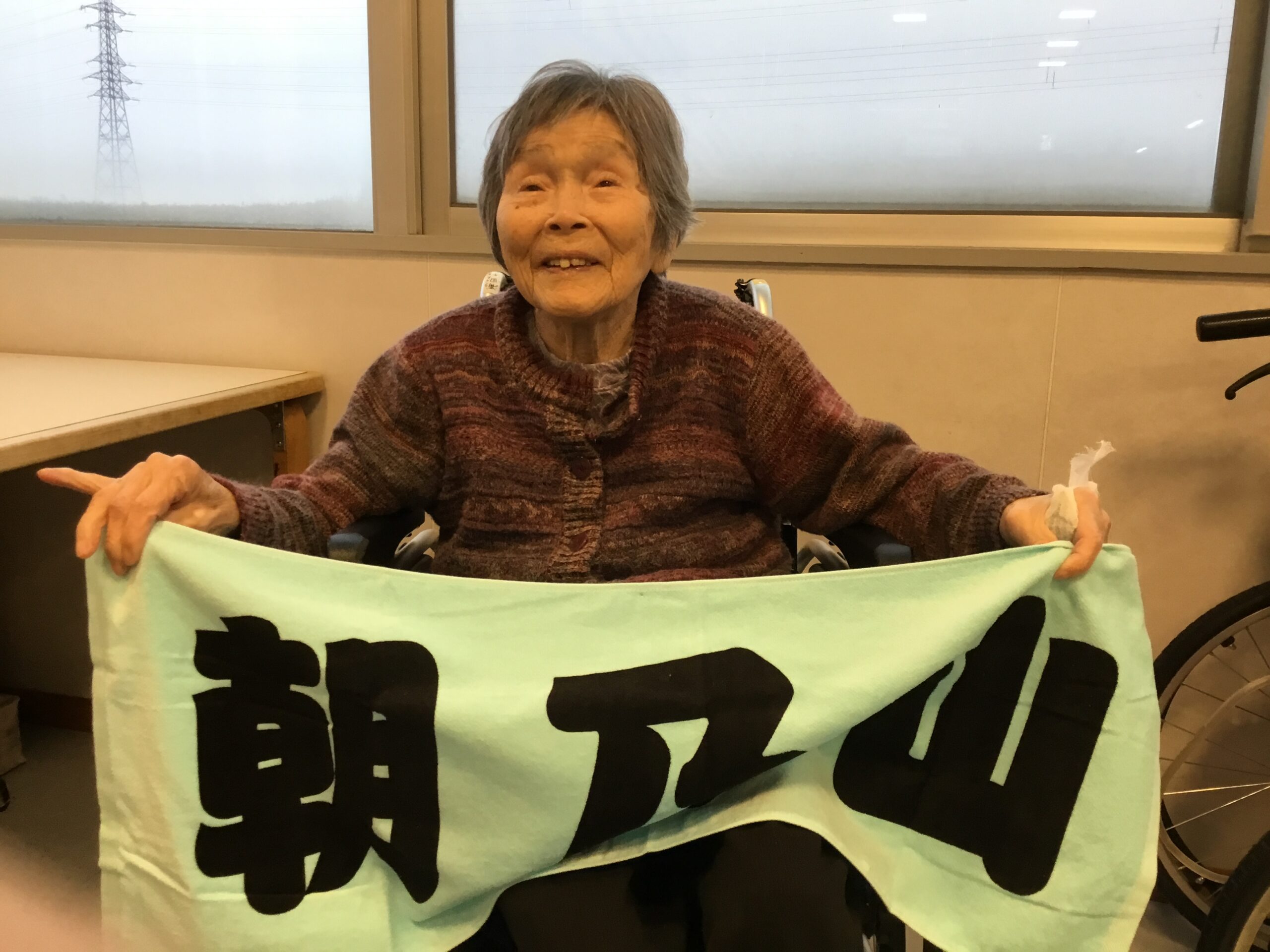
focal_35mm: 31
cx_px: 635
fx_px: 1137
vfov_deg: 45.4
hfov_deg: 58.4
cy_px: 476
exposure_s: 1/30
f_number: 2.4
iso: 32
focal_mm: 3.3
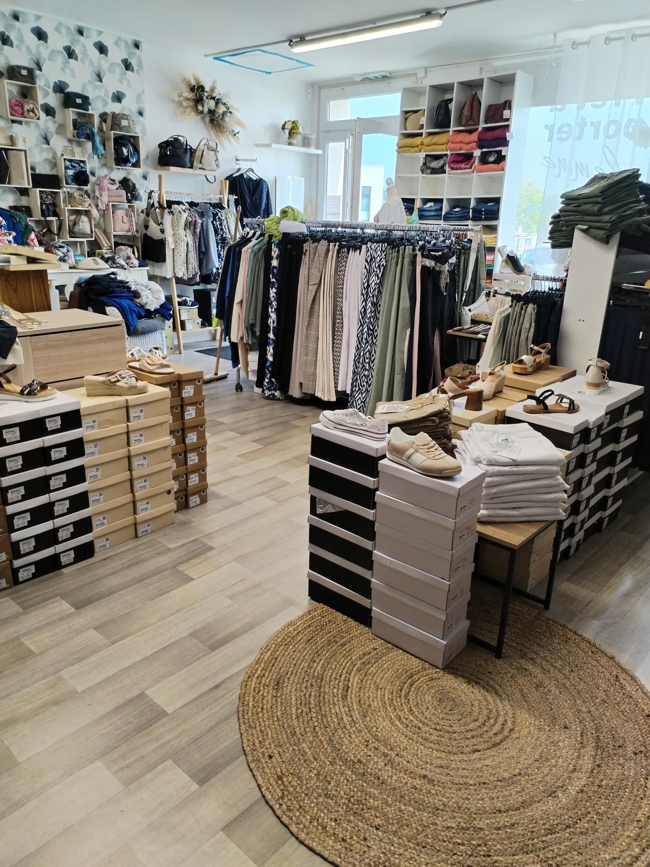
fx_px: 726
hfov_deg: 48.2
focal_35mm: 29
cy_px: 434
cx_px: 325
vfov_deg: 61.7
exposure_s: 1/100
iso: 190
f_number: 1.8
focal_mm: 4.75
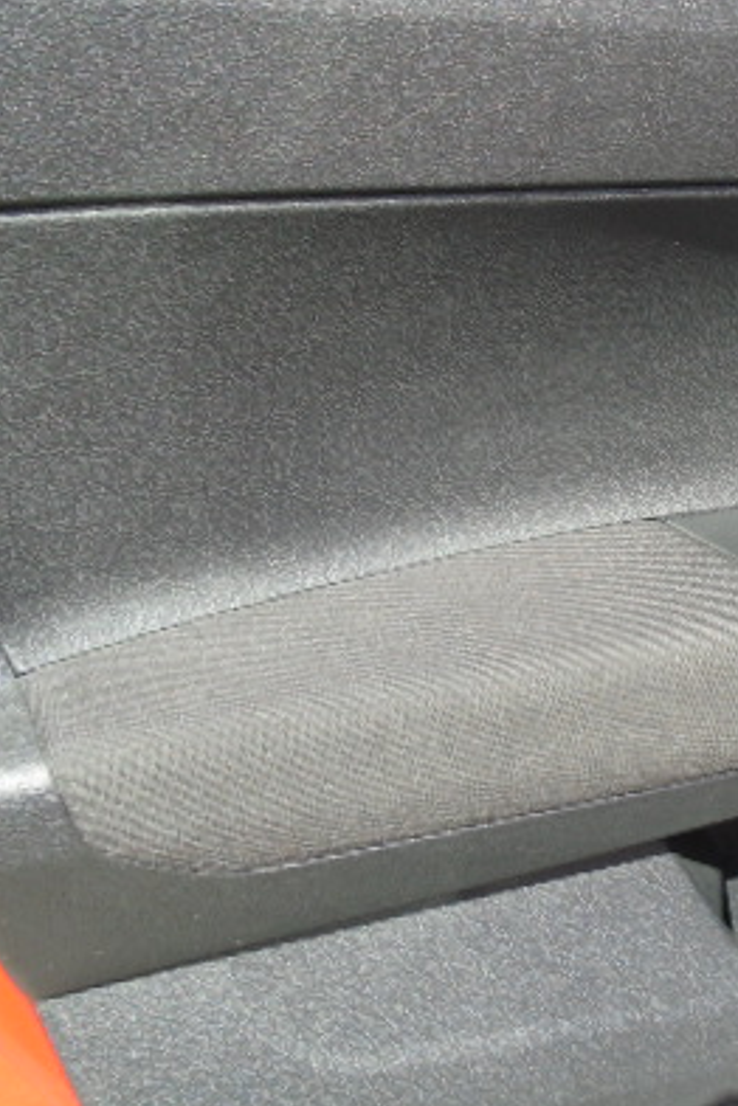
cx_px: 763
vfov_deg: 44.4
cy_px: 487
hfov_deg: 28.4
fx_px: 1353
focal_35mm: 44
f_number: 3.2
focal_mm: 4.6
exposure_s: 1/250
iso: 100
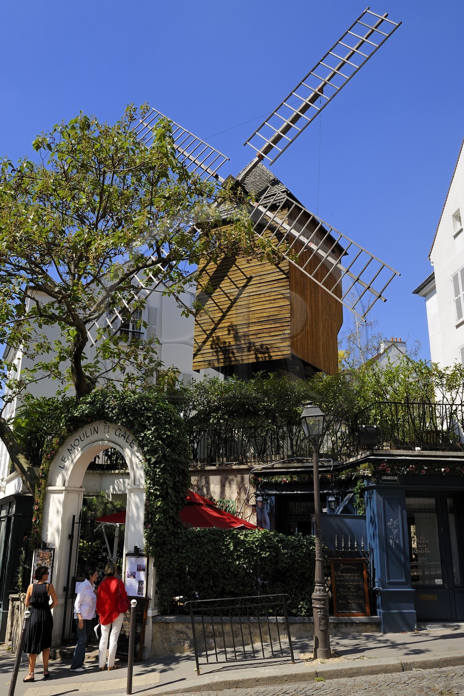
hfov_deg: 43.6
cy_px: 345
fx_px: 580
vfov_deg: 61.9
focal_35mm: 30
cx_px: 227
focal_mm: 29
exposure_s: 1/200
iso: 200
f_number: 10
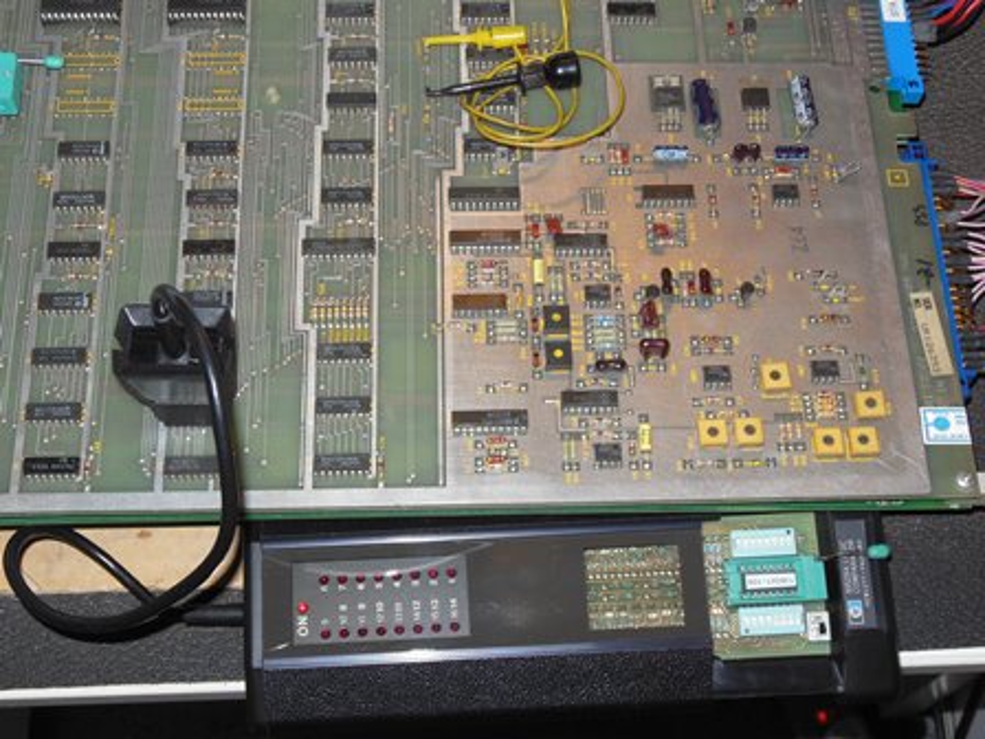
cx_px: 492
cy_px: 370
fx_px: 1423
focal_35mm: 50
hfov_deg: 38.2
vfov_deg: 29.1
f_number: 4
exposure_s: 1/60
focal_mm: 8.9
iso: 200
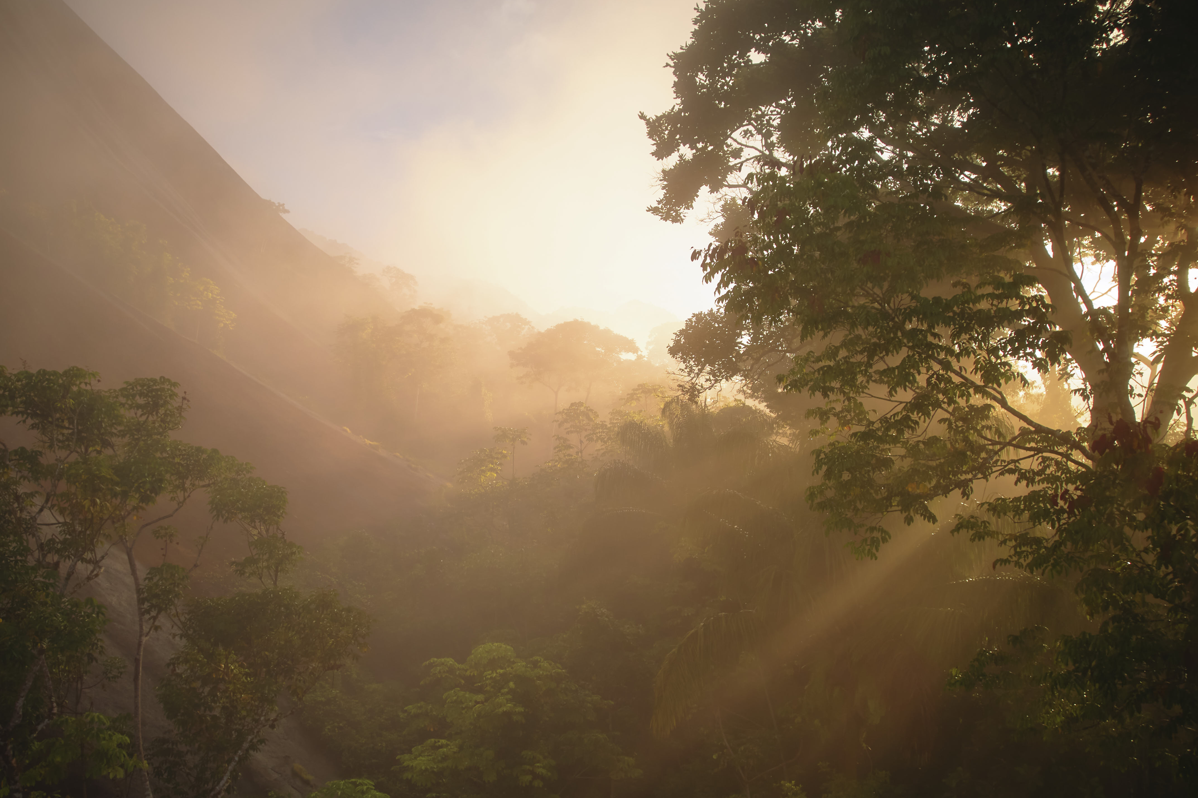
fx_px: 932
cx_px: 506
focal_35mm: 28
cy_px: 456
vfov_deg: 46.3
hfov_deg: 65.1
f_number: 2.8
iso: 100
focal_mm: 8.38
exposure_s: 1/725
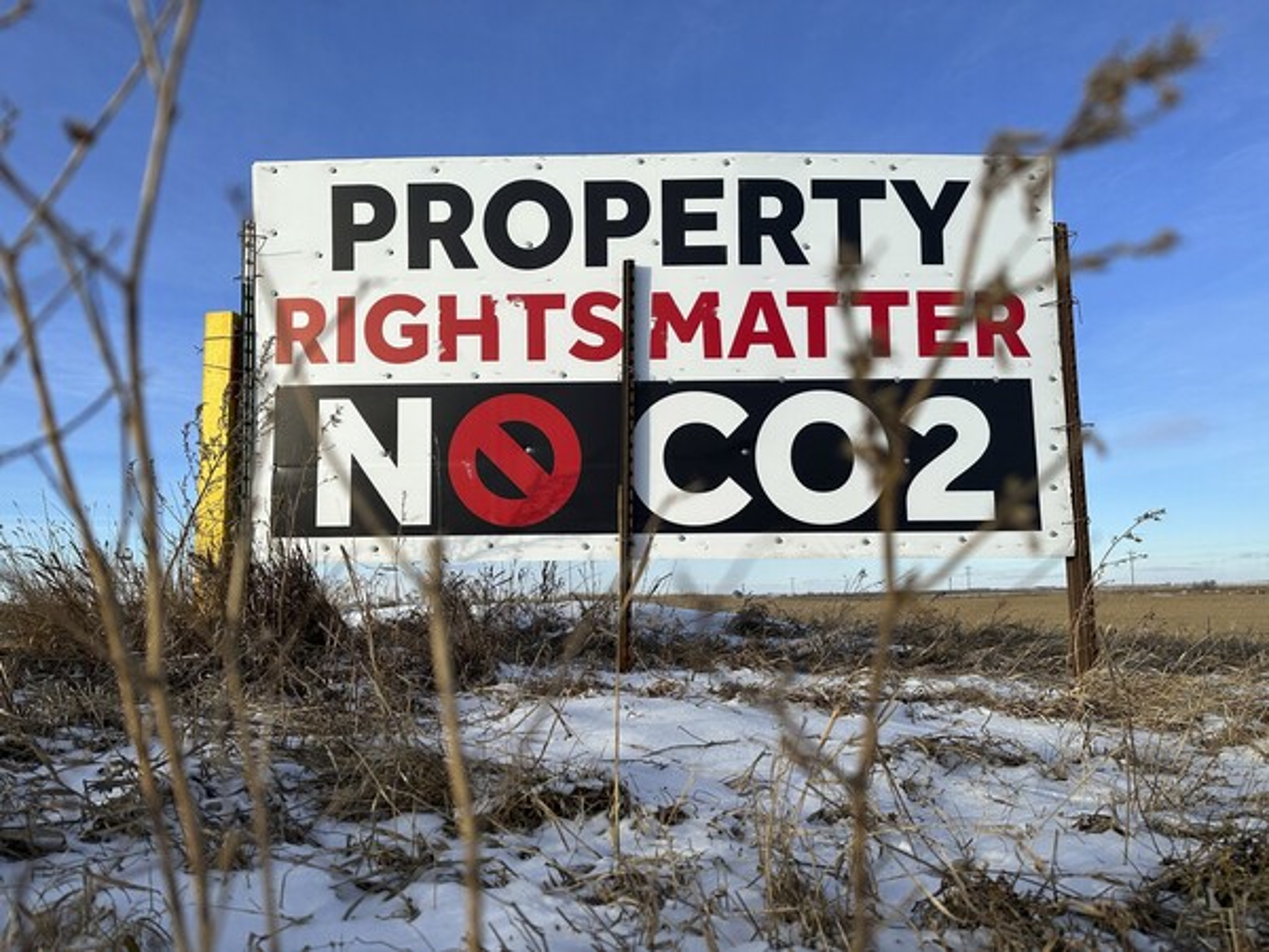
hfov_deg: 71.6
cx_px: 634
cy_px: 476
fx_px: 880
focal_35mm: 24
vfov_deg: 56.8
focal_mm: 6.86
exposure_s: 1/4762
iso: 80
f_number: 1.78
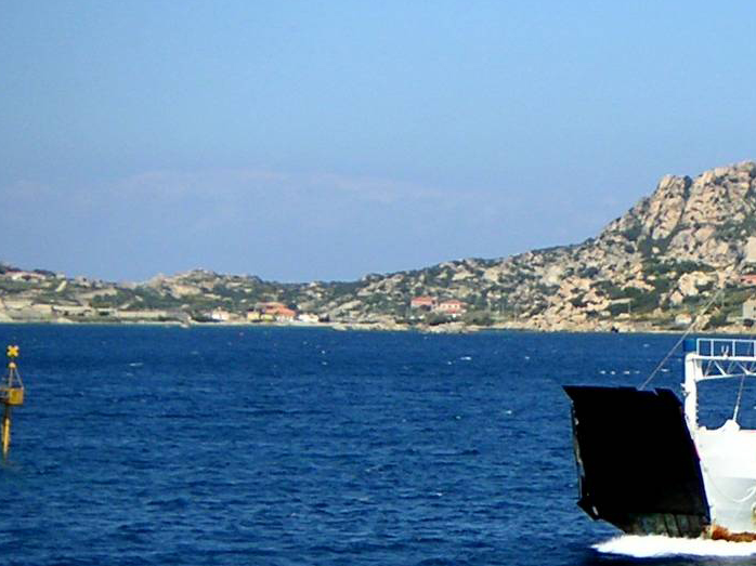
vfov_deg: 9.9
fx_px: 3253
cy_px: 487
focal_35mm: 149
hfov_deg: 13.0
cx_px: 820
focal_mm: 8.5
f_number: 3.3
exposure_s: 1/750
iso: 64
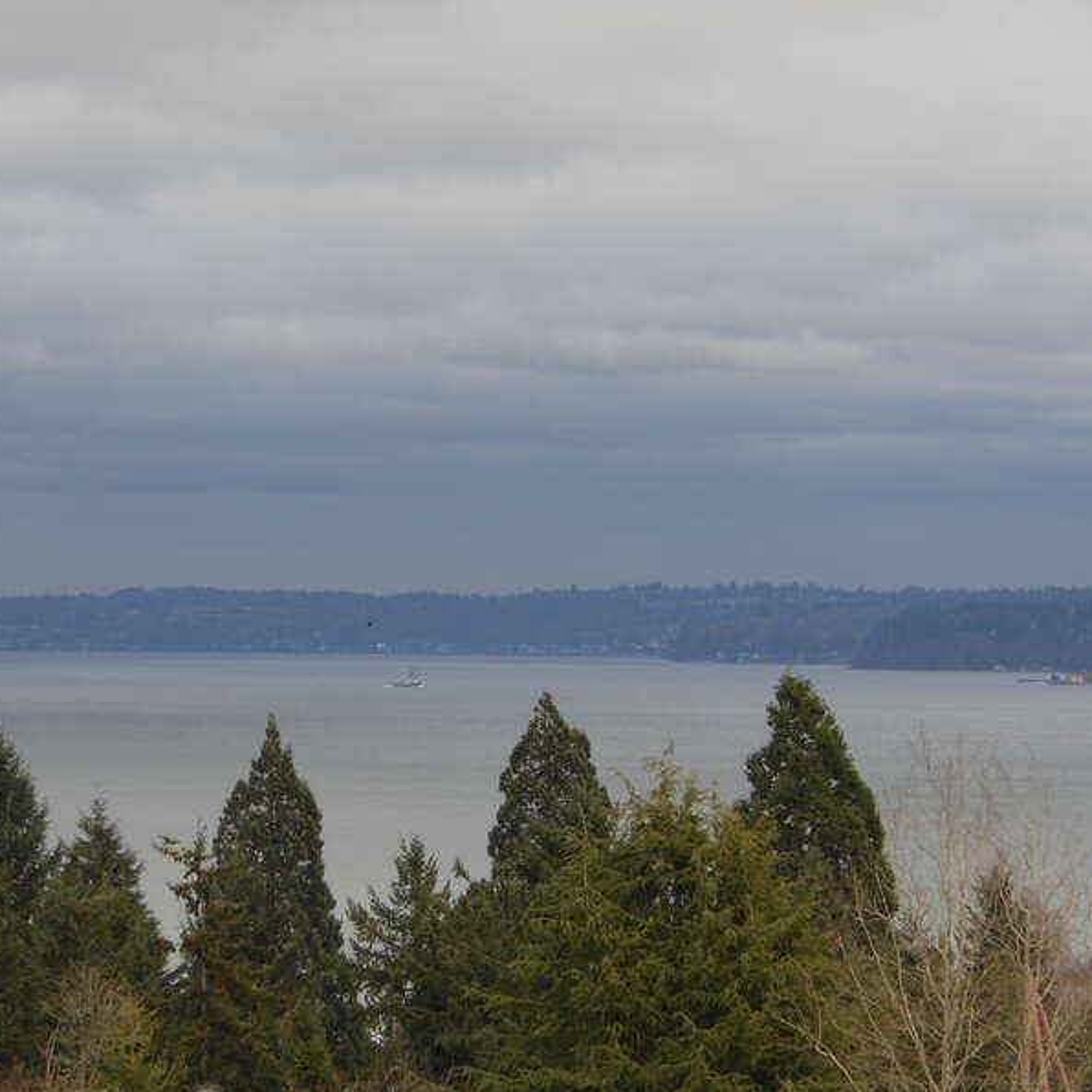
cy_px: 548
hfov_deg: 8.9
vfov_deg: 8.9
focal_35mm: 197
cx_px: 500
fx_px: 7031
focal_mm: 29.8
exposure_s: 1/125
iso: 80
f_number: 5.5
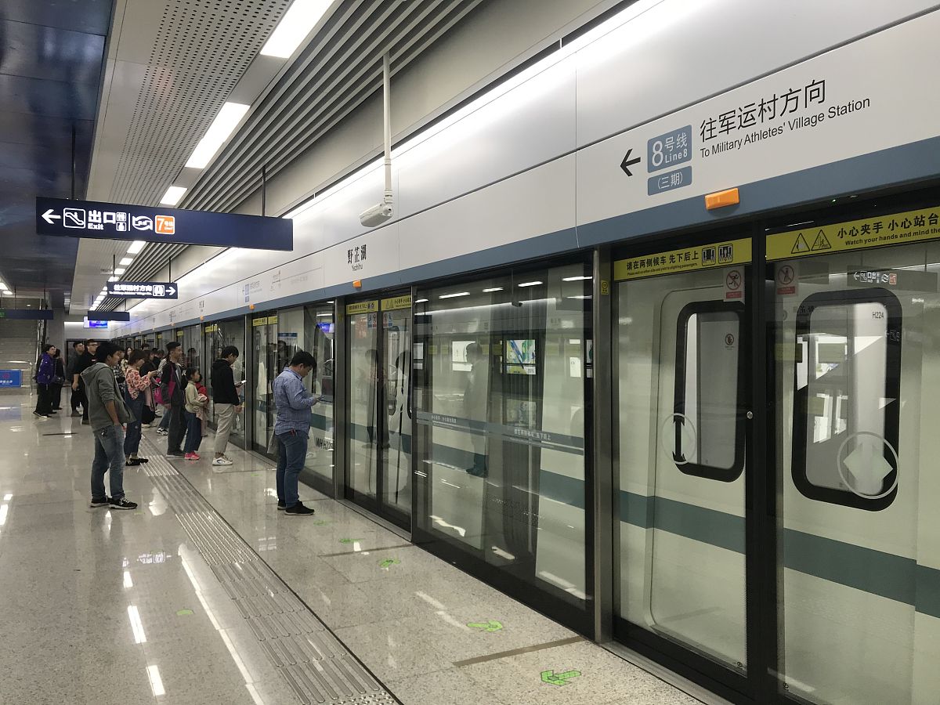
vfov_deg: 49.7
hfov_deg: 63.4
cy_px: 352
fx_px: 760
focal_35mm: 28
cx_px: 470
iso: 25
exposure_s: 1/50
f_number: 1.8
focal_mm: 3.99
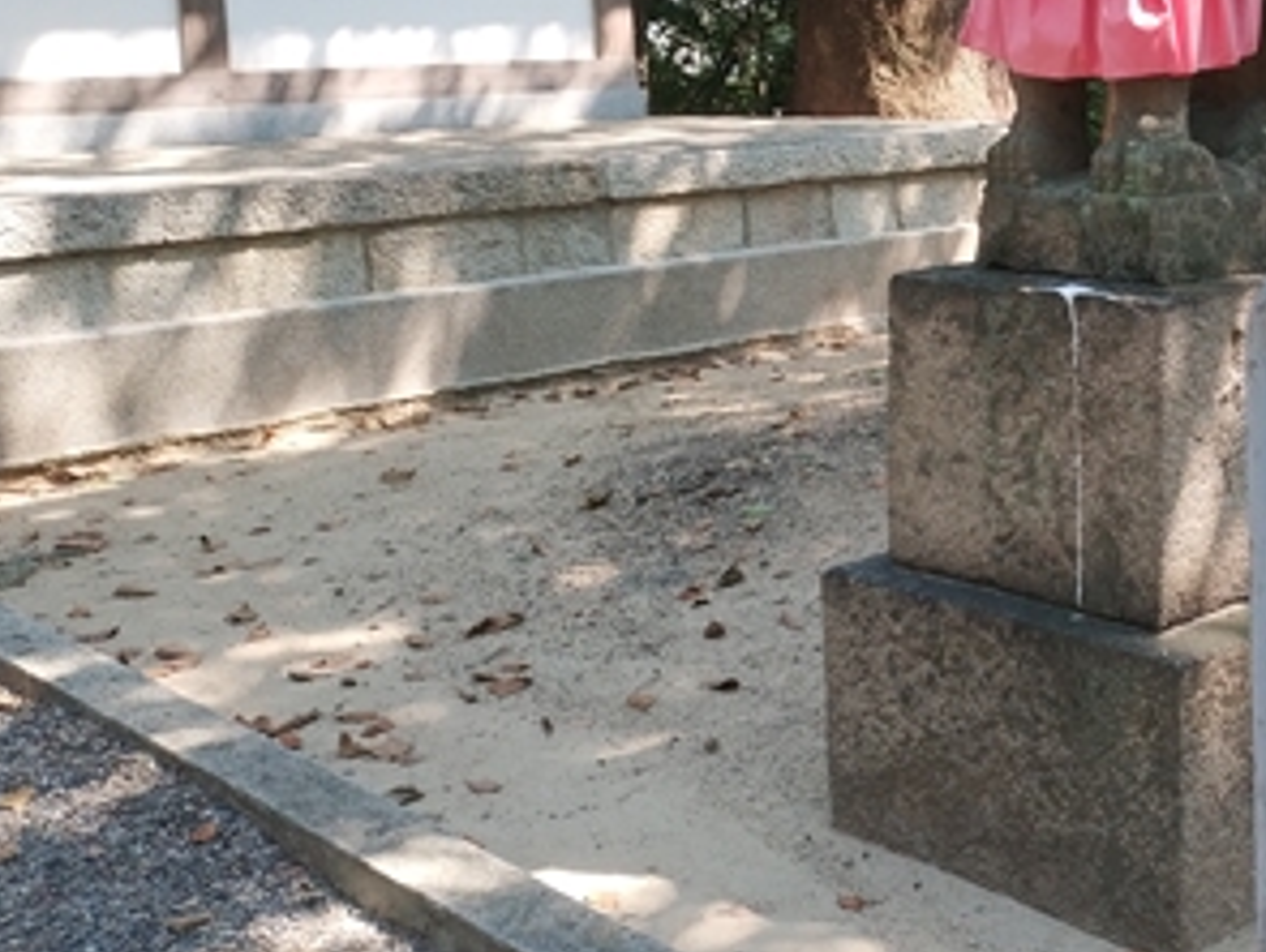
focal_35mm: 65
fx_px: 2380
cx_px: 1039
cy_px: 210
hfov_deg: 29.0
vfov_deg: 22.4
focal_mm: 4.5
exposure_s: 1/203
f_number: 2
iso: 165
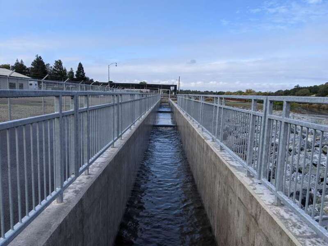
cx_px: 164
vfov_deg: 51.4
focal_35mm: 27
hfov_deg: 65.3
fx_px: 256
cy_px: 123
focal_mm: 4.44
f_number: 1.8
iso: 56
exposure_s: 1/1805
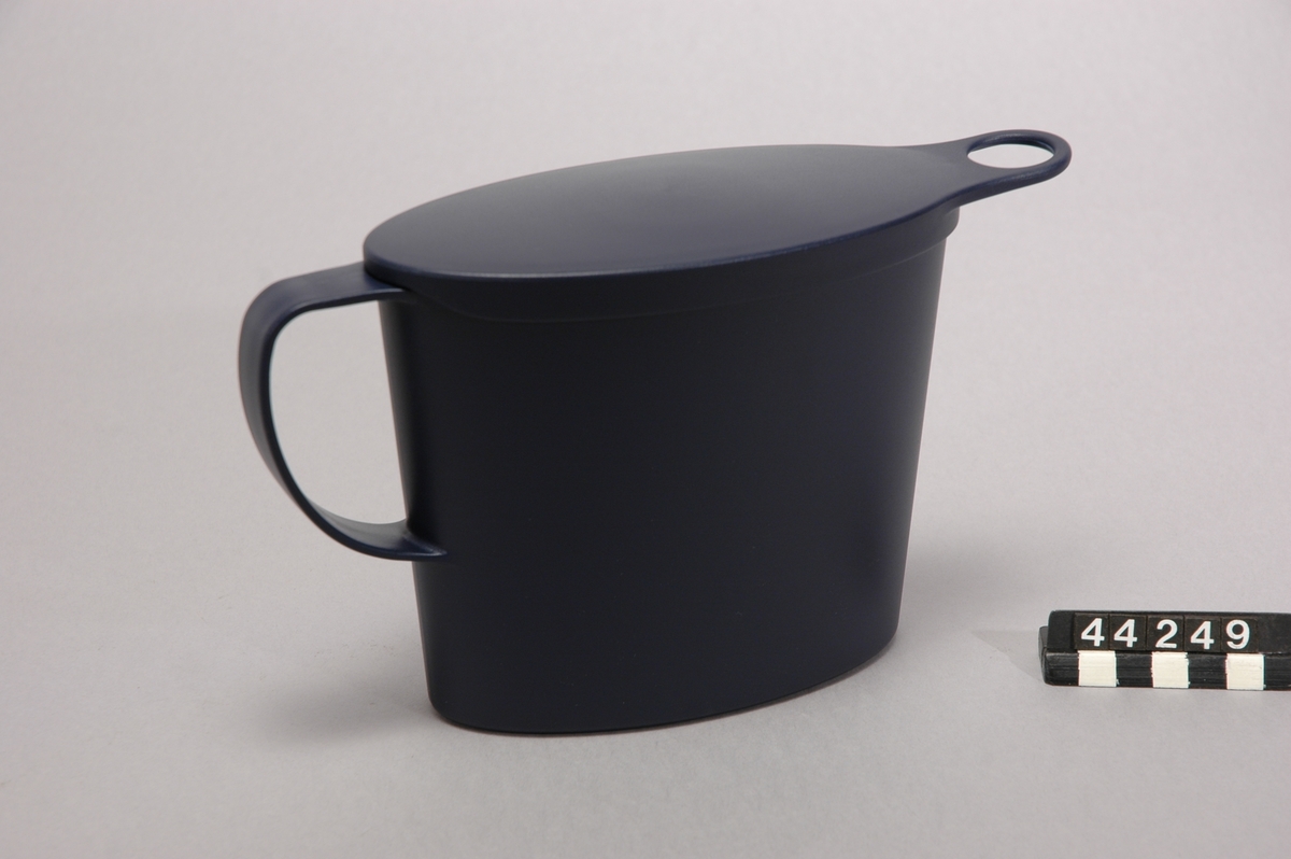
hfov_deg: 19.5
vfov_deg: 13.0
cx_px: 646
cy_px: 430
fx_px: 3762
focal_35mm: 105
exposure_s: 1/4
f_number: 8
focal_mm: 70
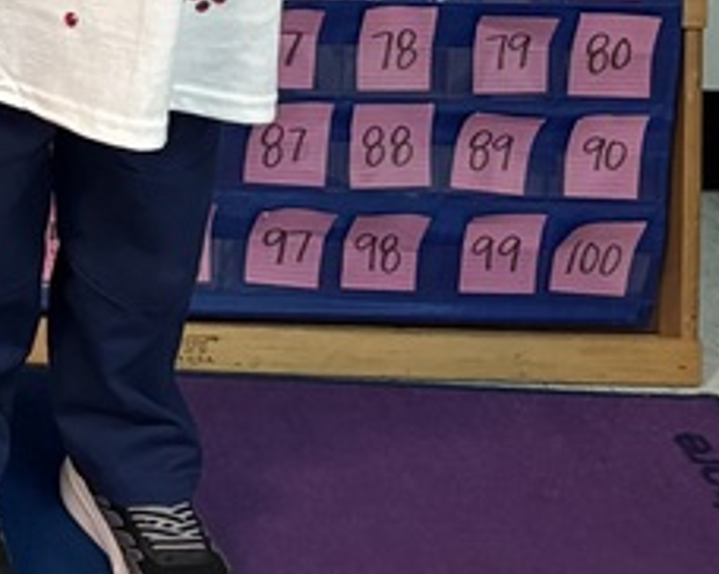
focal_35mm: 114
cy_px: -561
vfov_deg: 12.1
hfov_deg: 14.0
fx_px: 2424
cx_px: -751
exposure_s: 1/60
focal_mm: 5.96
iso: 250
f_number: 1.6
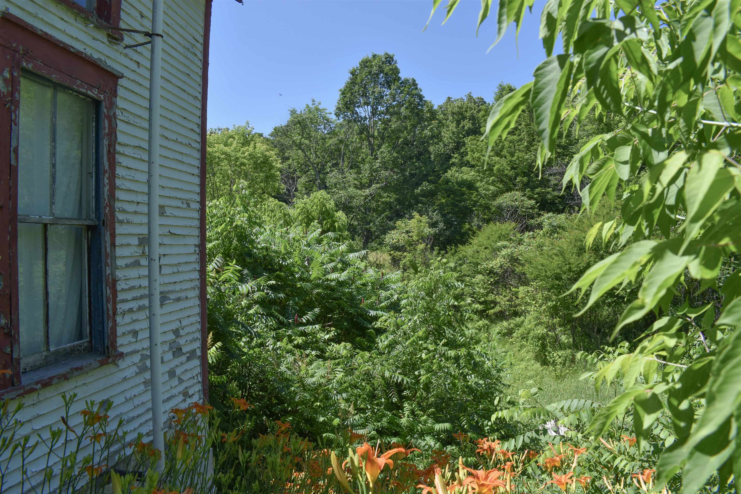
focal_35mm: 27
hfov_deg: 67.4
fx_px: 556
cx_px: 370
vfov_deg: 47.9
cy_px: 247
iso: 125
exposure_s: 1/250
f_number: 8
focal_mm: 18
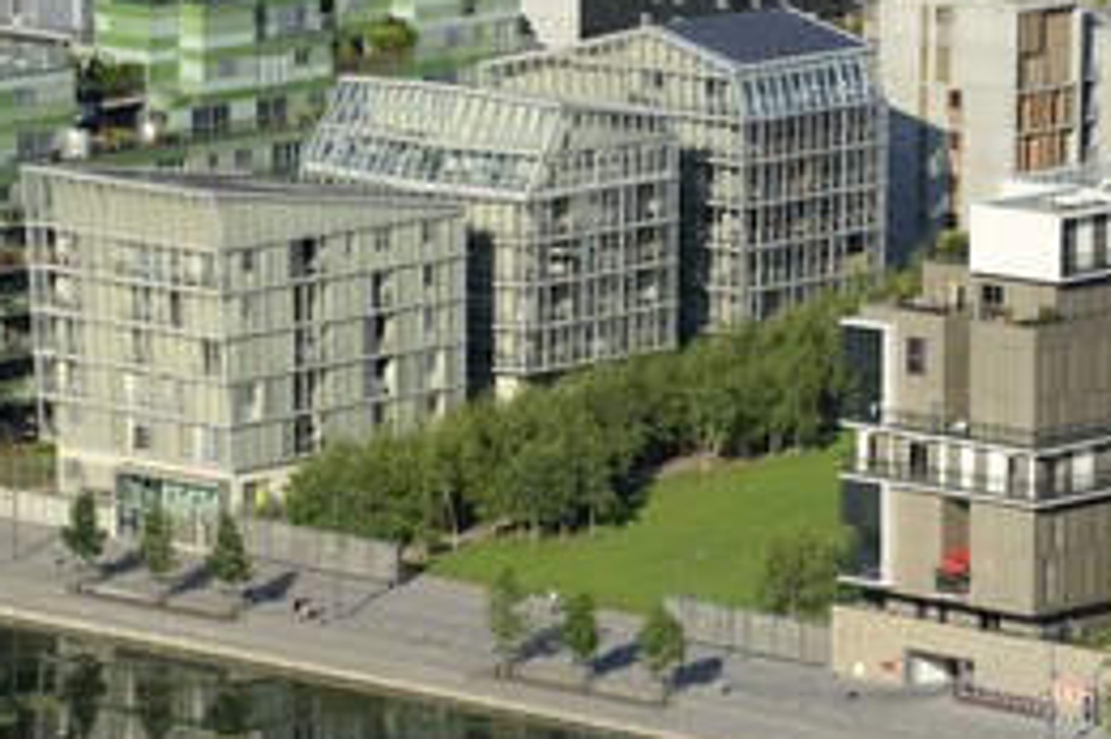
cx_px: 363
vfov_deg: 4.2
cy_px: 337
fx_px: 9961
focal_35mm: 323
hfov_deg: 6.4
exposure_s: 1/320
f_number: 11
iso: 200
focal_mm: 200
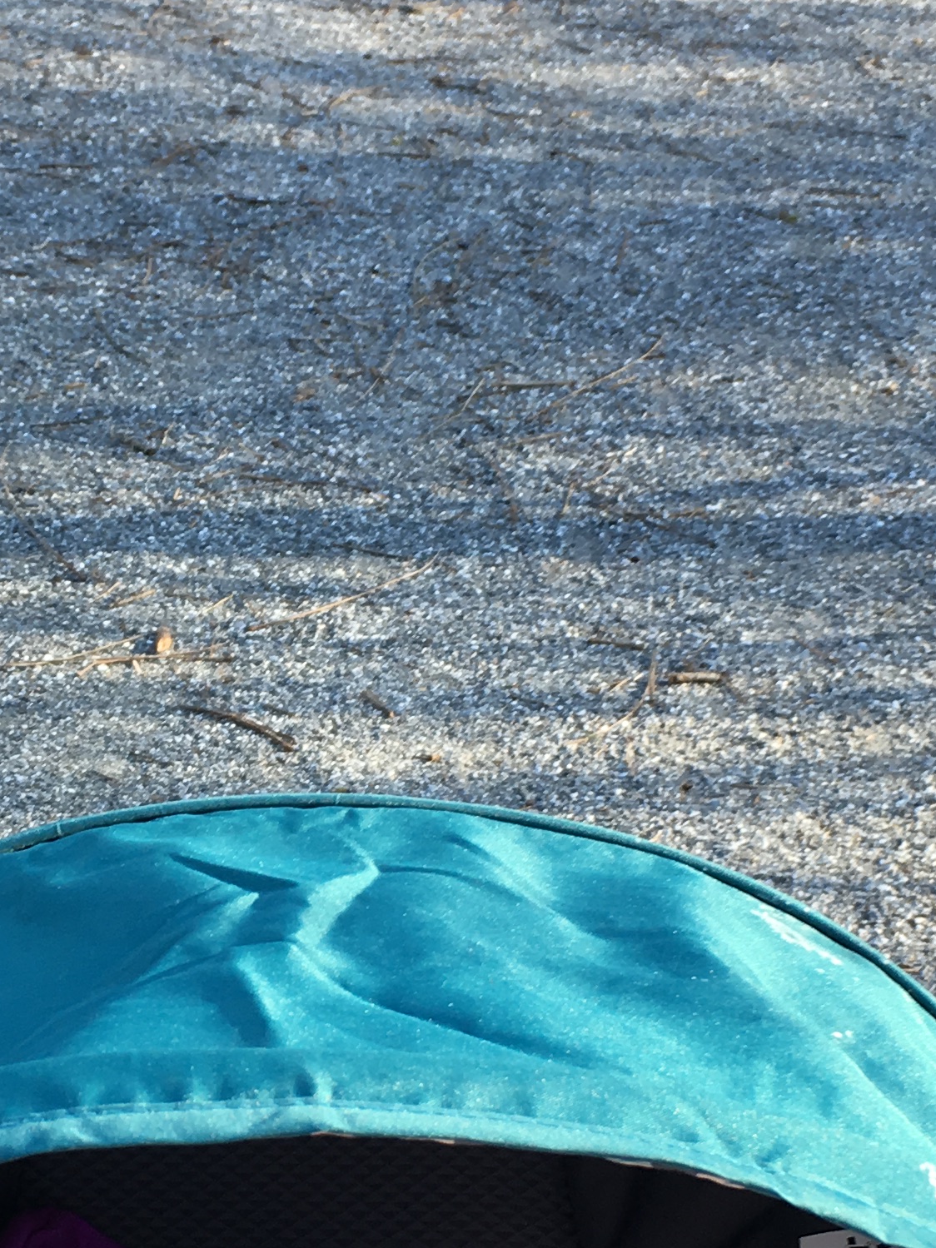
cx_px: 233
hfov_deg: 18.8
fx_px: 2813
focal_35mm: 78
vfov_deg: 25.0
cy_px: 771
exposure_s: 1/175
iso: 25
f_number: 2.2
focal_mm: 4.15
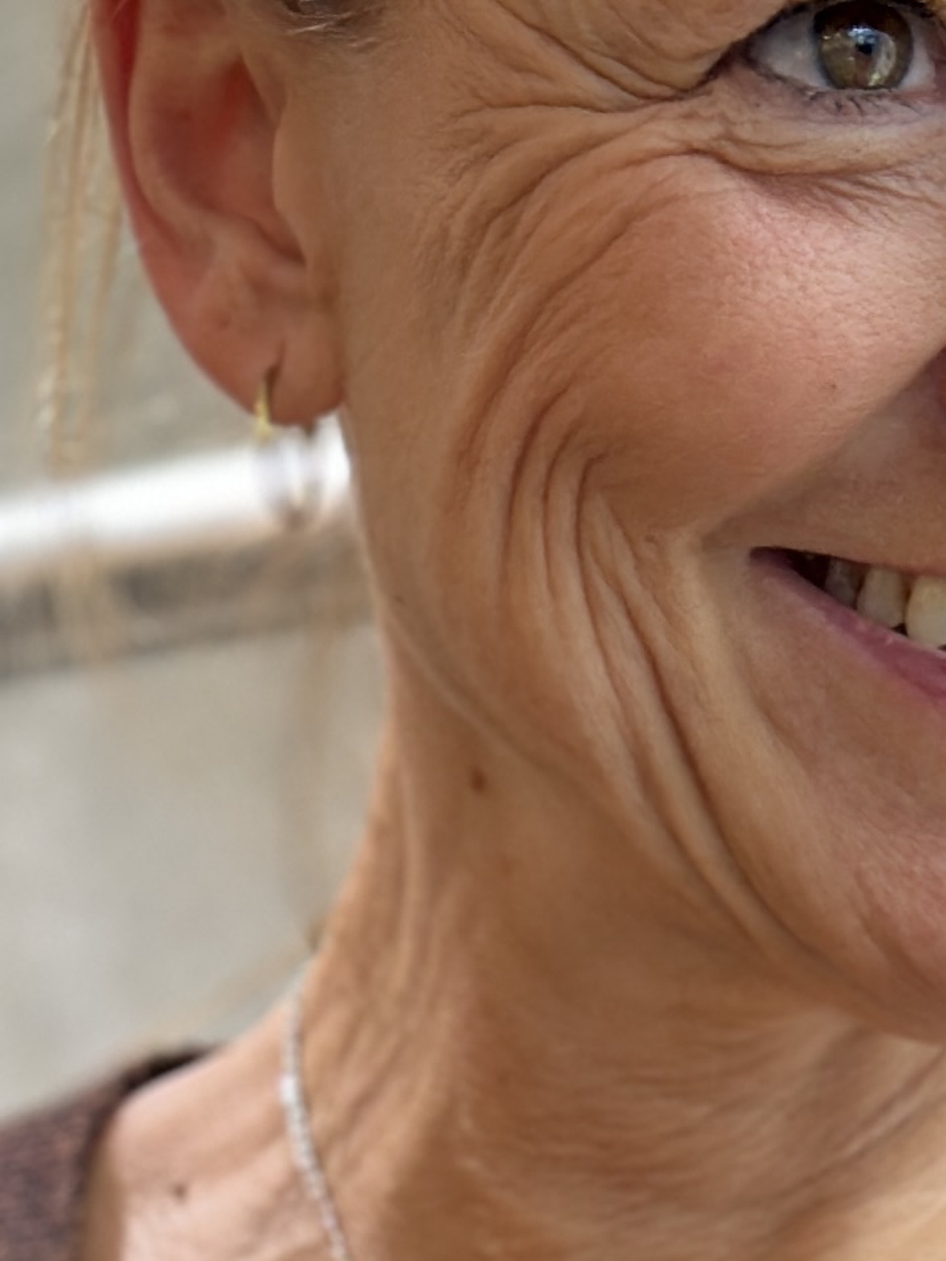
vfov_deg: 9.1
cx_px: 613
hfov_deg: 7.3
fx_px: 7432
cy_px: 2615
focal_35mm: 204
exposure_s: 1/50
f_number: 1.78
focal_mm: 6.86
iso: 100
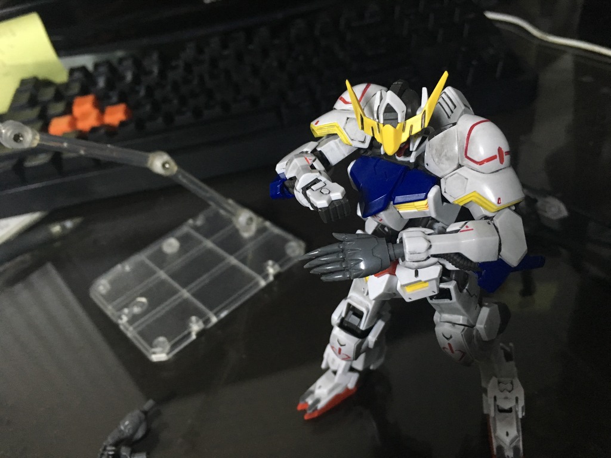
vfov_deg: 48.2
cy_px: 229
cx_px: 306
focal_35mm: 29
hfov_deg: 61.7
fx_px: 512
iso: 200
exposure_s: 1/24
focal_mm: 4.15
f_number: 2.2
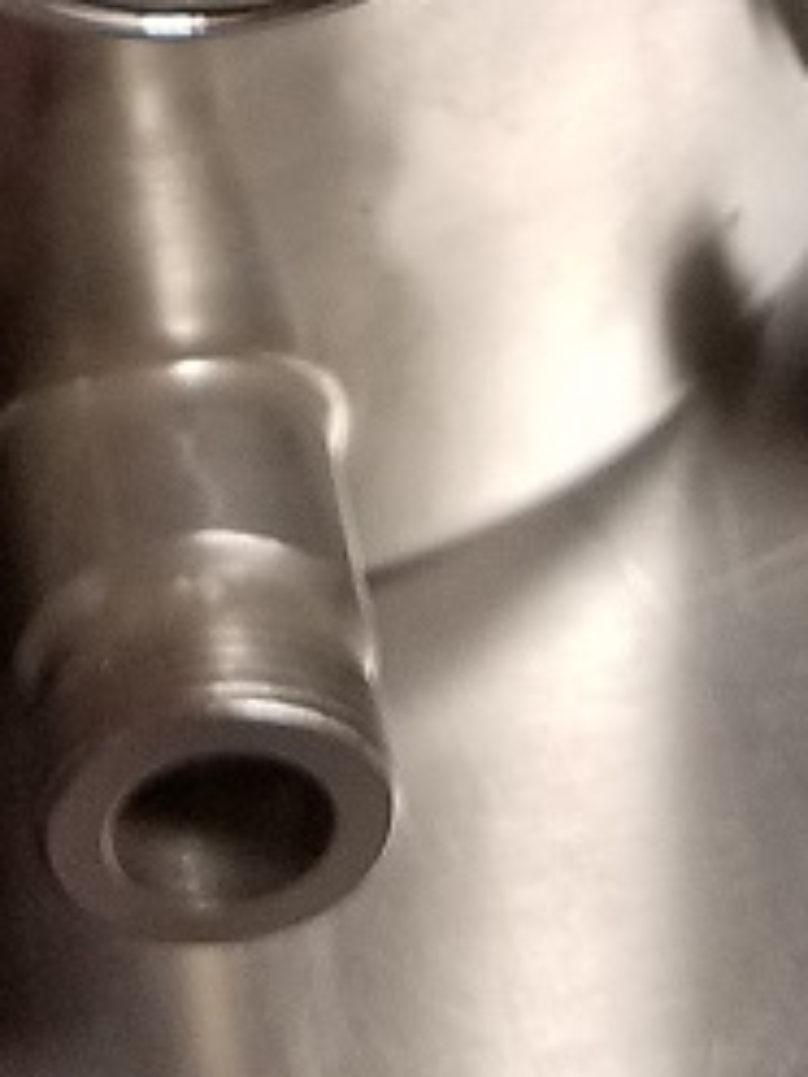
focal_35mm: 121
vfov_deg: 13.8
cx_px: 96
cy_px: -1064
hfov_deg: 12.2
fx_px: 3766
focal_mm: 4.2
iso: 50
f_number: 1.7
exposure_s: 1/141
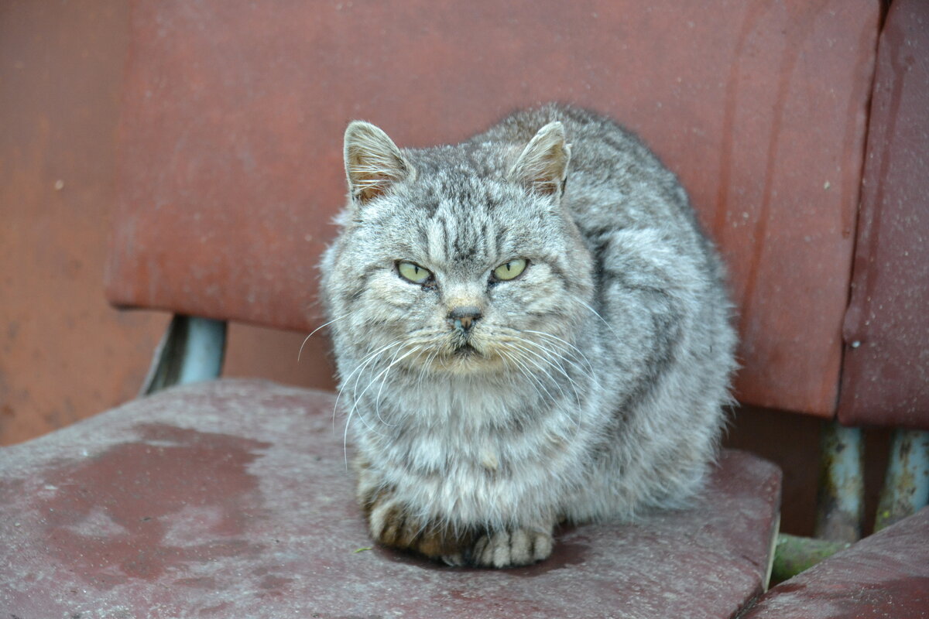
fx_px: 4064
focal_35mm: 158
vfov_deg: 8.7
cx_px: 464
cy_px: 310
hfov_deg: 13.0
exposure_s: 1/60
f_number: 5.6
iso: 1400
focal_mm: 105
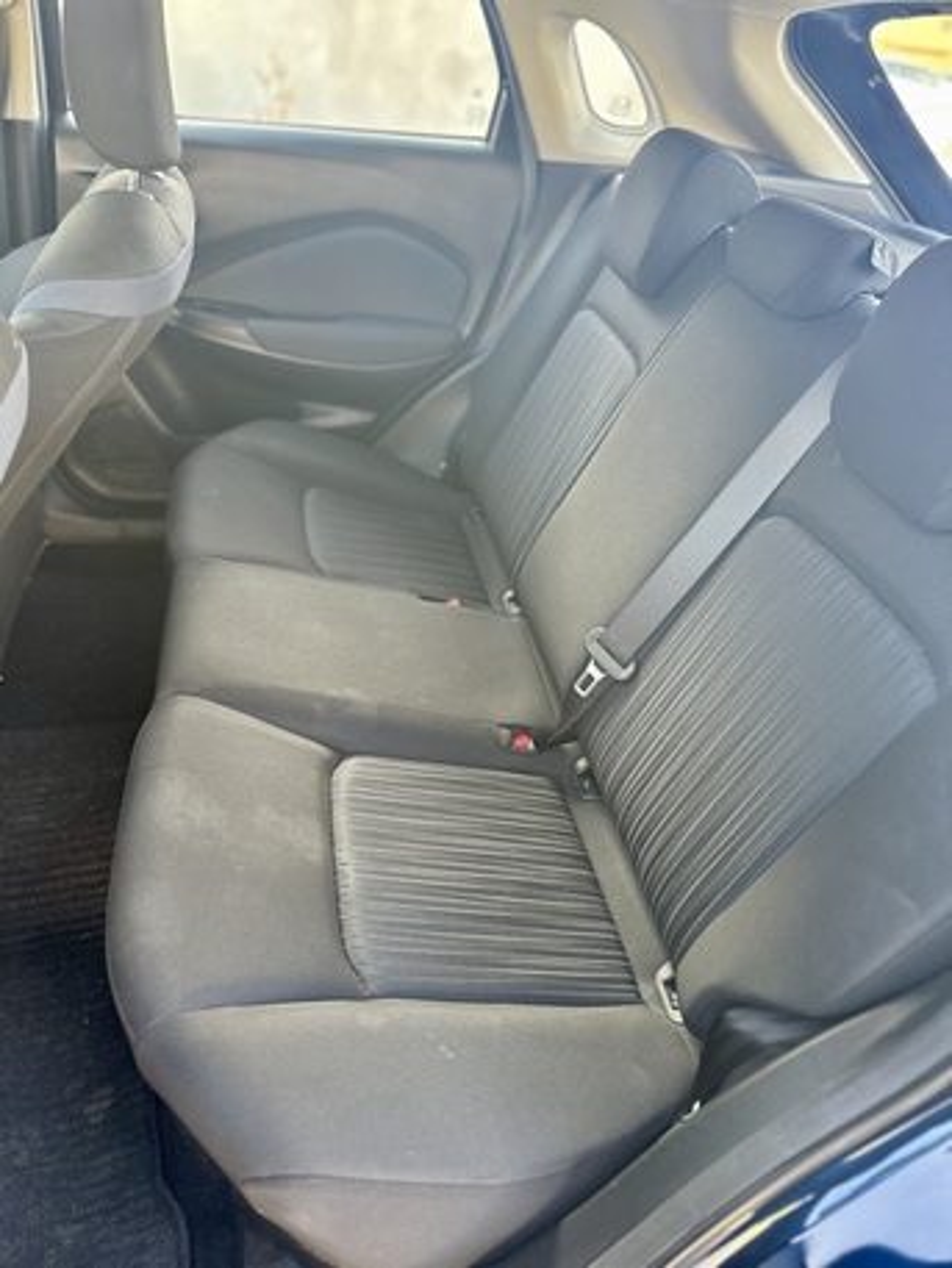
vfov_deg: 71.6
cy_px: 634
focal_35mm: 24
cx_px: 476
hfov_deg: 56.8
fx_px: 880
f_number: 1.78
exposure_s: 1/118
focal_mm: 6.86
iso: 250
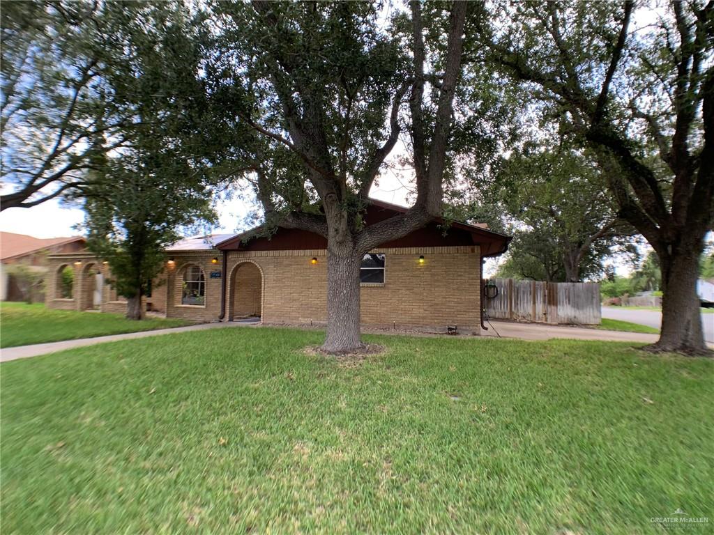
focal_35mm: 26
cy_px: 268
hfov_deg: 67.3
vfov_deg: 53.1
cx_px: 357
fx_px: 536
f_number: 1.8
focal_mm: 4.25
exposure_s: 1/212
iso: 25
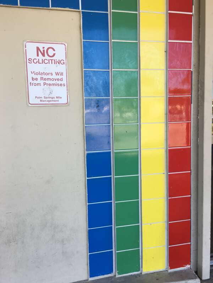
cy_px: 142
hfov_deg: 48.2
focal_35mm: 29
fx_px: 238
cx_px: 106
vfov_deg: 61.7
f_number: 2.2
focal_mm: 4.15
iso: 25
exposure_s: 1/120
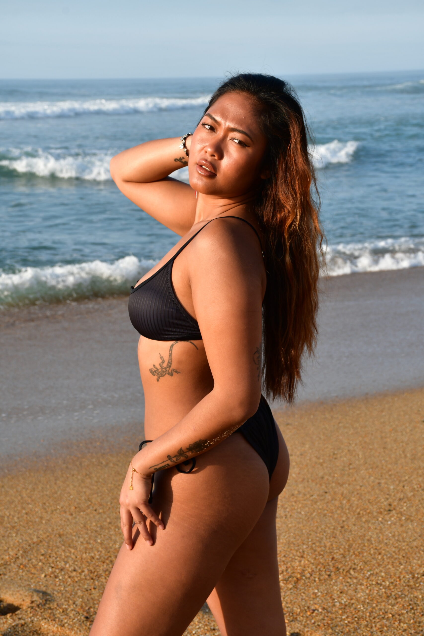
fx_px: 1325
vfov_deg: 27.0
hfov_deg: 18.2
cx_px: 212
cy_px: 318
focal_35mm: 75
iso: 200
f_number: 10
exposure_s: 1/250
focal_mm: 50
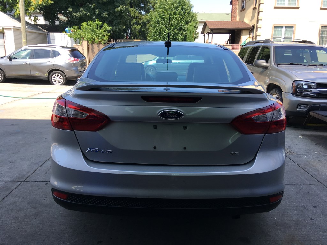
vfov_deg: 48.2
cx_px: 164
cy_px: 122
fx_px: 274
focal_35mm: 29
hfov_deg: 61.7
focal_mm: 4.15
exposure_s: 1/416
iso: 25
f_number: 2.2
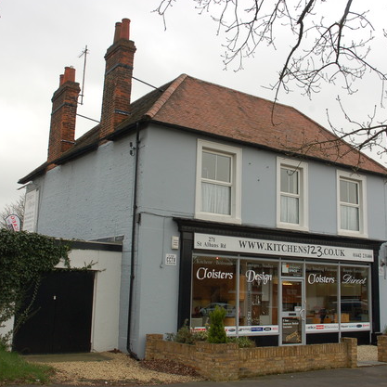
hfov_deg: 39.1
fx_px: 544
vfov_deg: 39.2
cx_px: 211
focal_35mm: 43
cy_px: 194
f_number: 10
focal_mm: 22
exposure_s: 1/200
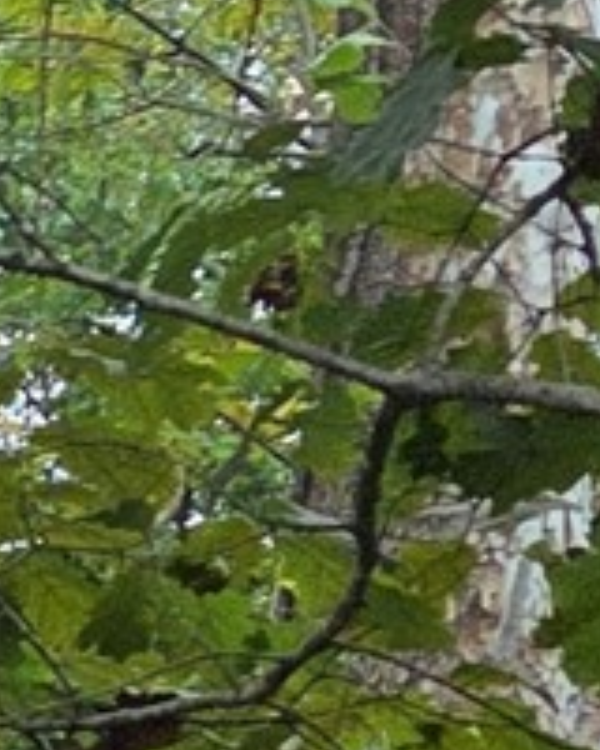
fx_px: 4772
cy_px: 1159
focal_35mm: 215
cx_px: -1958
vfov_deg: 8.8
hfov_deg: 5.9
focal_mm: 5.4
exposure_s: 1/180
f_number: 1.8
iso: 100
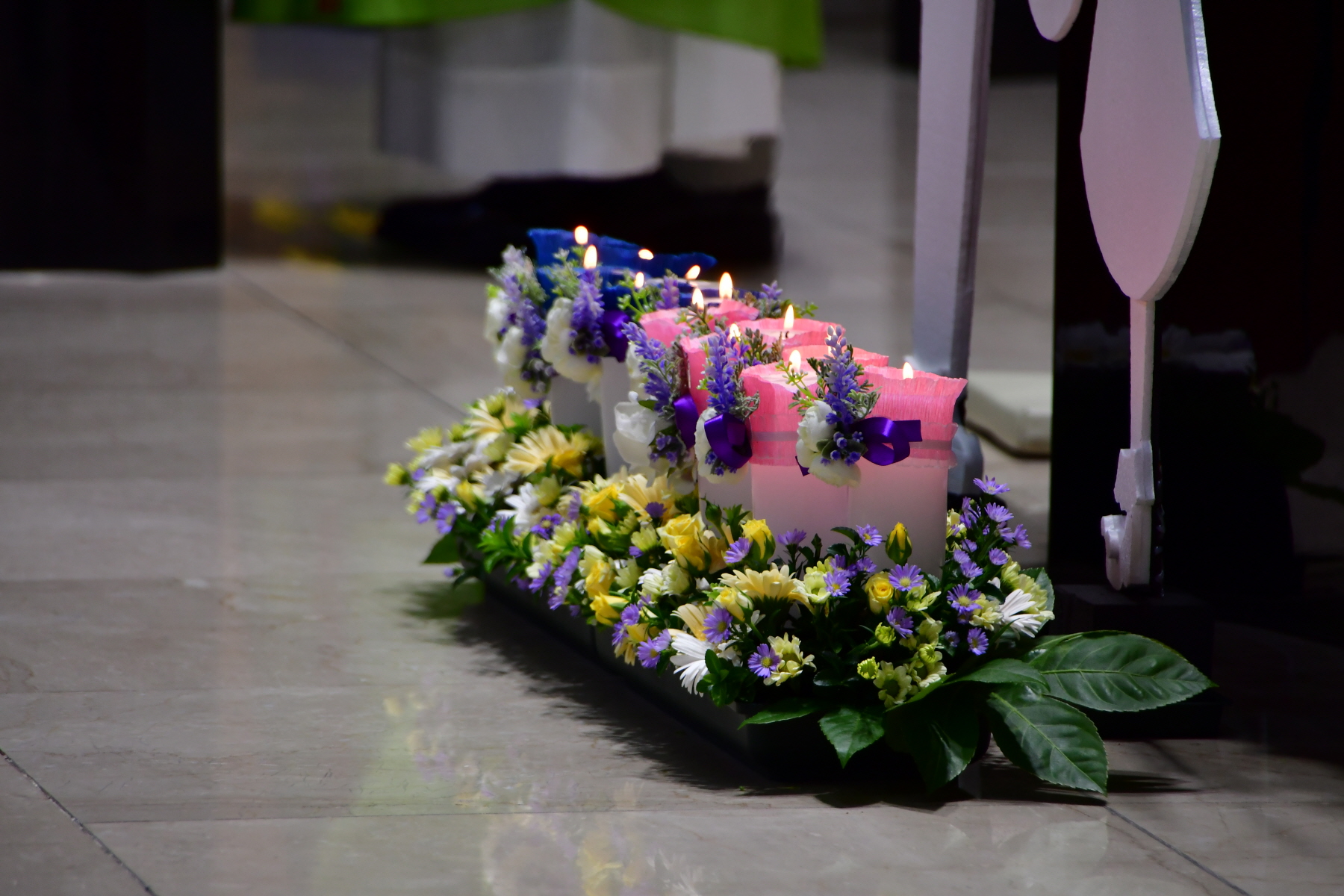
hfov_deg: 5.1
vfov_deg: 3.4
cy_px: 448
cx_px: 672
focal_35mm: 405
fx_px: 15119
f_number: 6.3
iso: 560
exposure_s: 1/125
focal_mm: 270
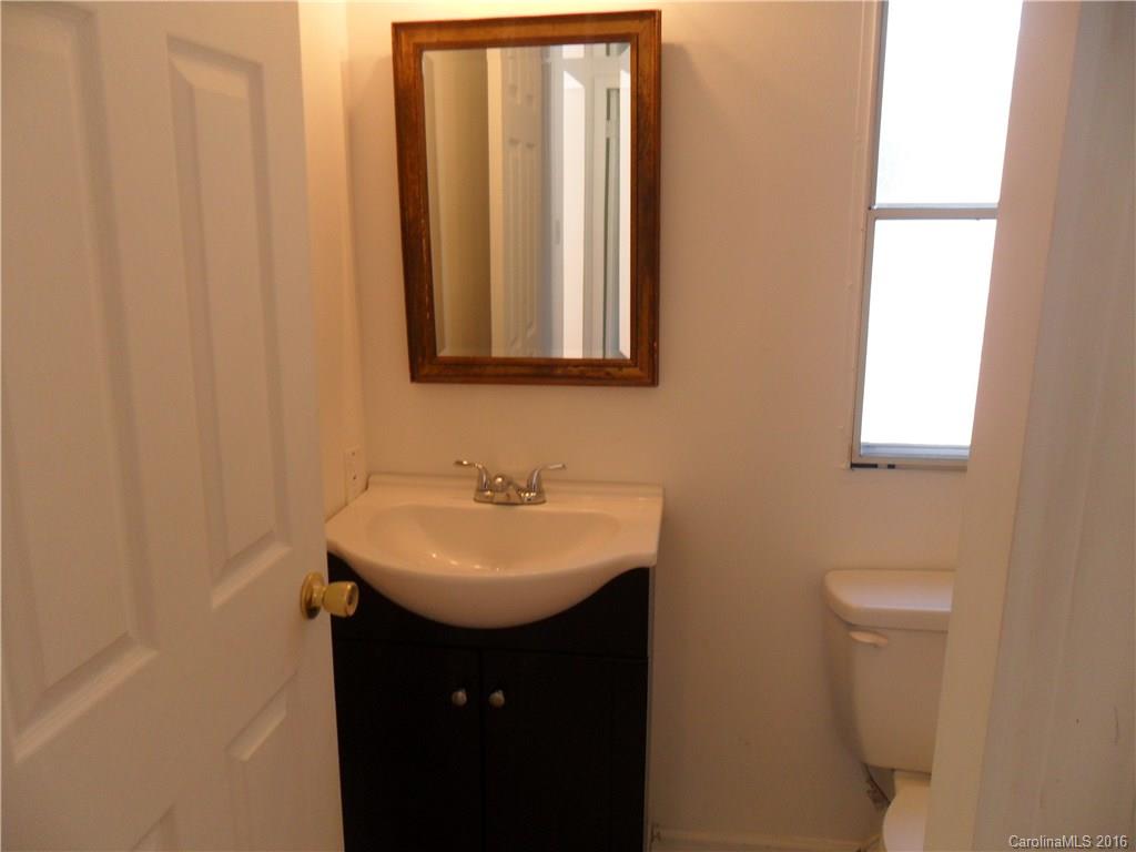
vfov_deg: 51.4
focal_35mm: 27
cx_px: 568
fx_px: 886
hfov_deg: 65.3
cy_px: 426
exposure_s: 1/45
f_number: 3.5
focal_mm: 4.9
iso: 120
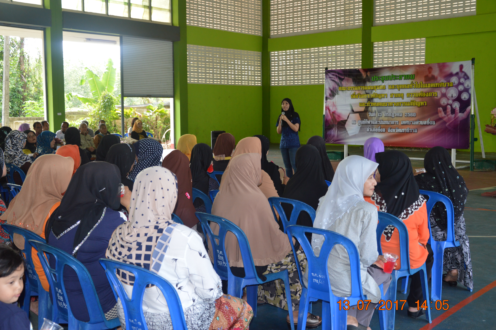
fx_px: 537
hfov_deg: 49.6
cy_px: 165
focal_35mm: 39
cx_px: 248
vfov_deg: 34.1
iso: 400
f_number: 4
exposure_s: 1/100
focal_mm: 26
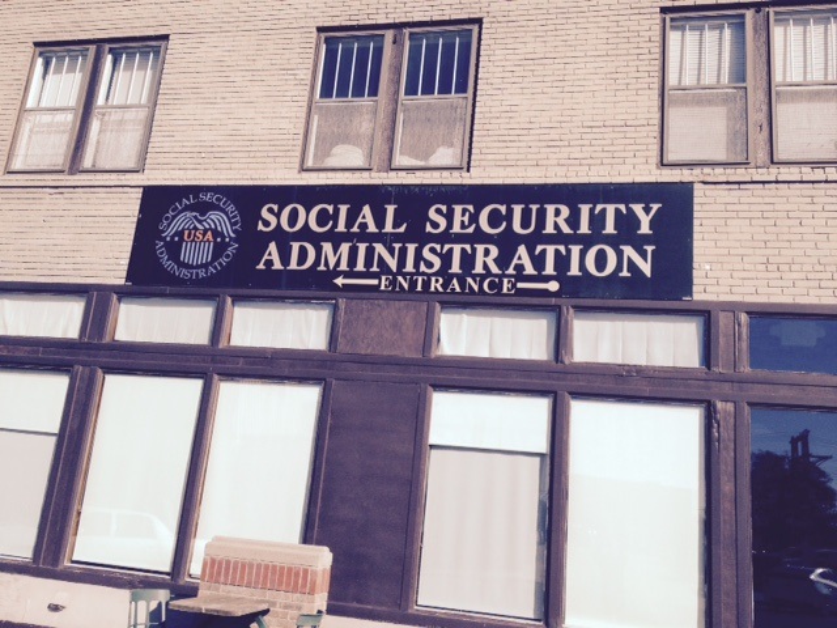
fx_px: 846
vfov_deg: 40.7
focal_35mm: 35
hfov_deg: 52.6
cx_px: 418
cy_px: 314
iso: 50
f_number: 2.4
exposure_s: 1/2404
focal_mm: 4.28
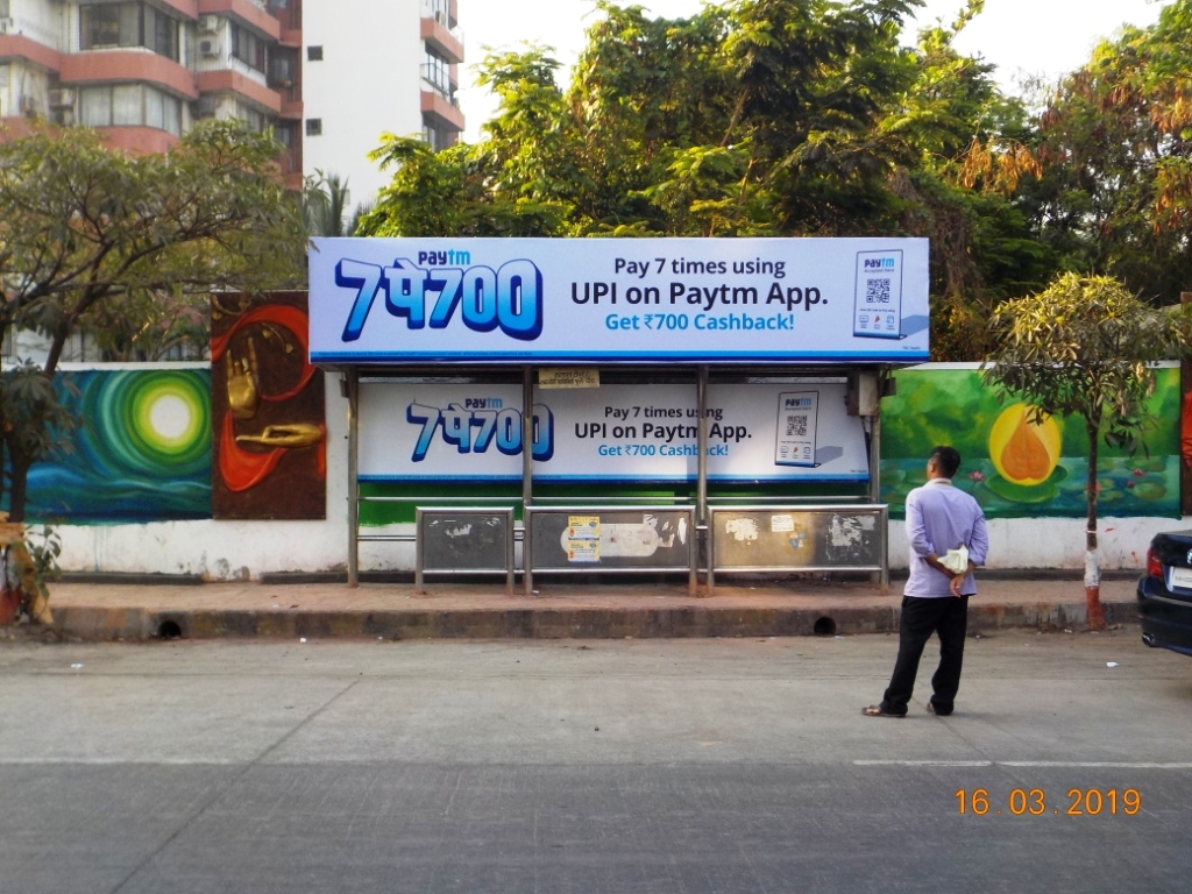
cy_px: 447
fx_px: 1309
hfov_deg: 49.0
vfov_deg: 37.7
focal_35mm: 38
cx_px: 596
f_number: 3.7
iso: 125
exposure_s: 1/160
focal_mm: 5.2
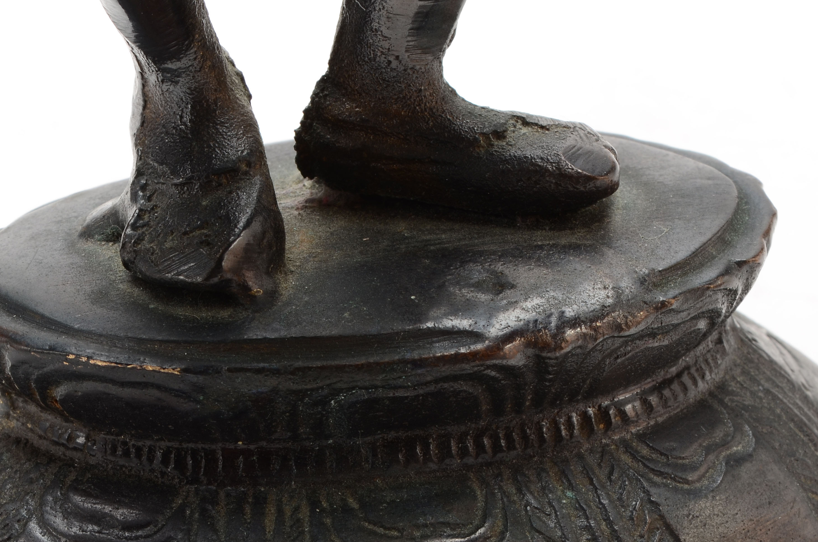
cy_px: 434
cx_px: 349
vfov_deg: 9.8
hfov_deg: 14.8
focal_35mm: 139
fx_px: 3148
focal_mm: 55
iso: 100
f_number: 18
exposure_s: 1/160
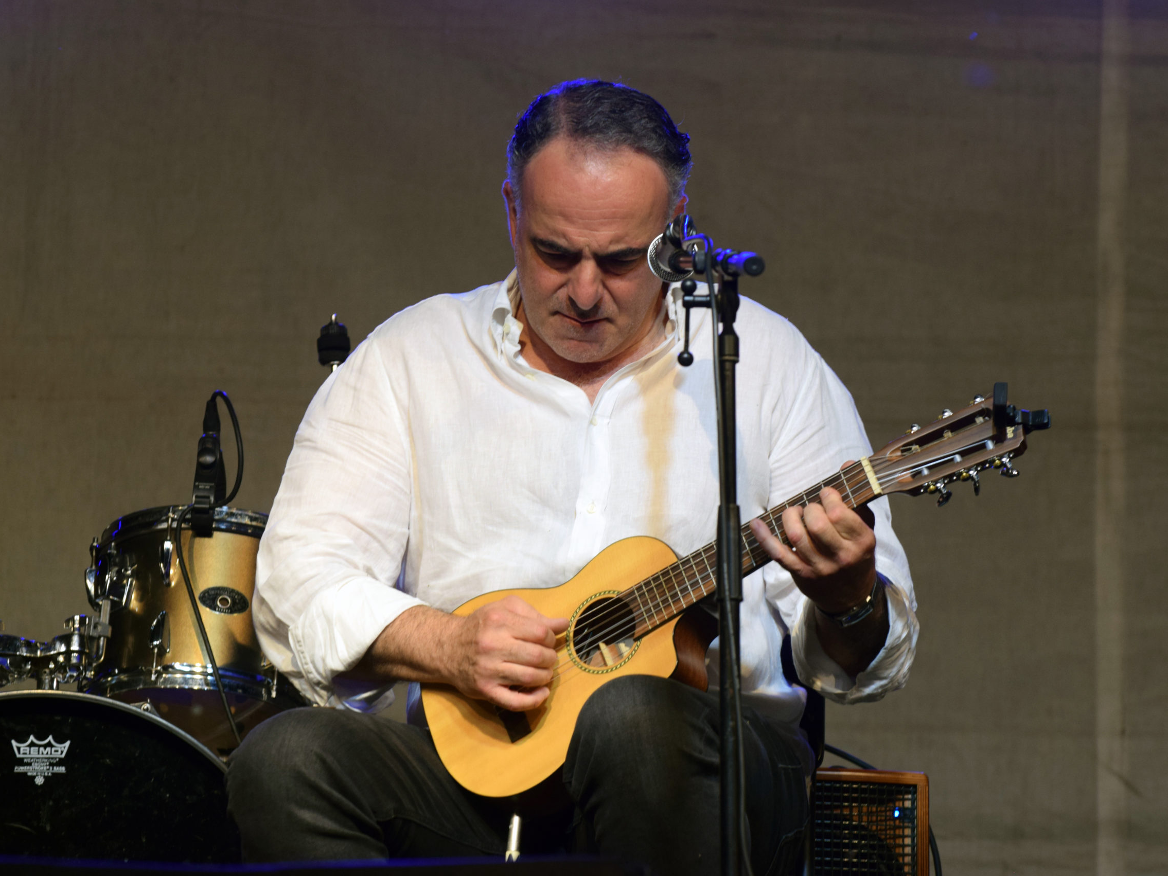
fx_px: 7408
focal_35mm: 220
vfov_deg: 6.8
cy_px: 439
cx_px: 592
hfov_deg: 9.0
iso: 800
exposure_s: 1/125
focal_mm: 135
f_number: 5.6
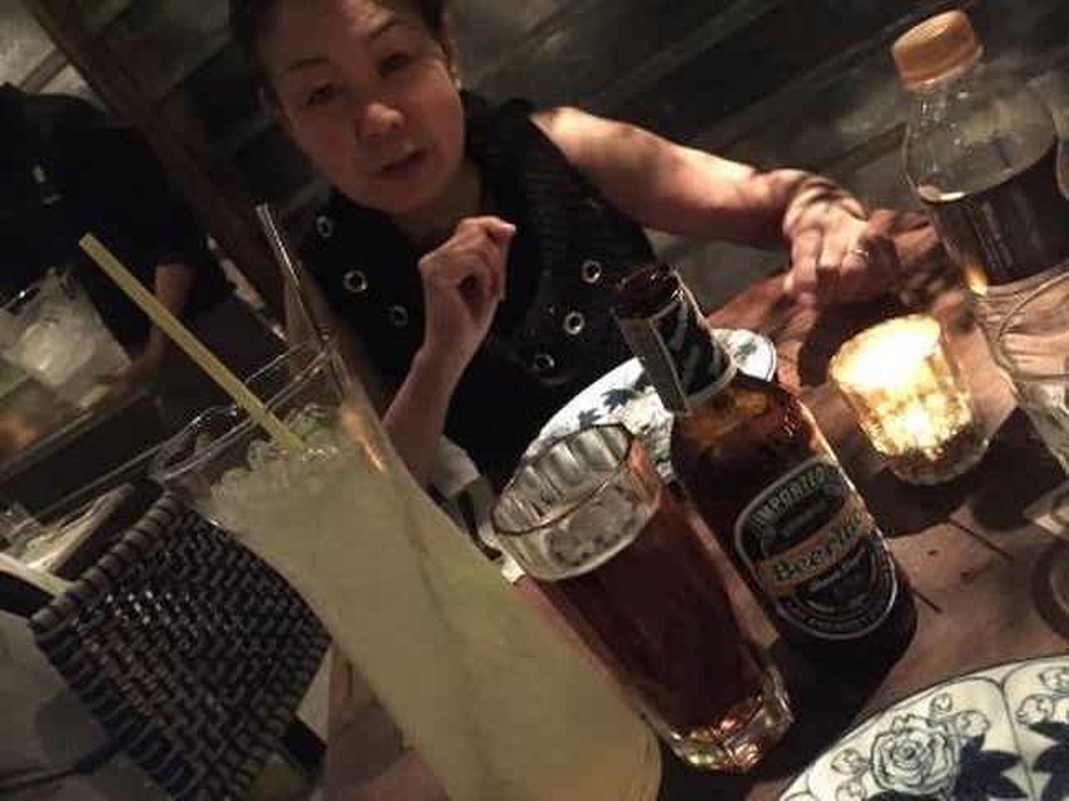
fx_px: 895
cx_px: 534
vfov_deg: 48.2
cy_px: 400
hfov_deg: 61.7
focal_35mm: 29
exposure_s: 1/15
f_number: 2.2
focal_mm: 4.15
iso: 2000
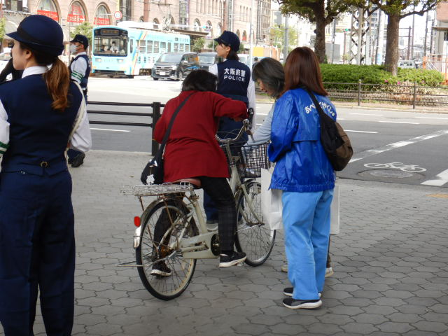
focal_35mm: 67
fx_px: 867
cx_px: 224
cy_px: 168
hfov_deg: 29.0
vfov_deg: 21.9
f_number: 4.5
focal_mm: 12
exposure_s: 1/160
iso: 125
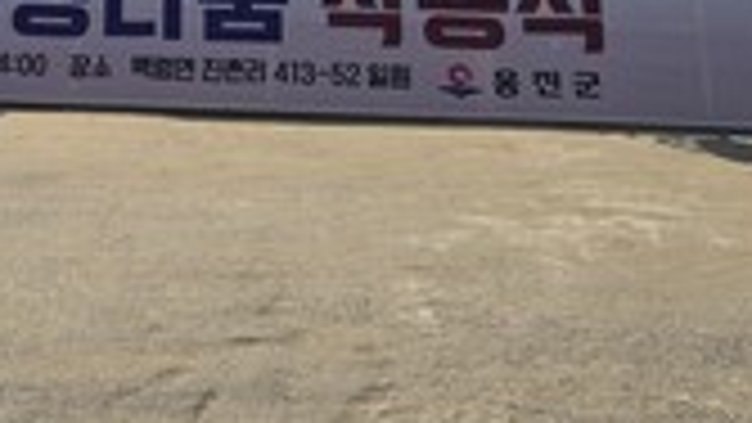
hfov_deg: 23.4
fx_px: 1795
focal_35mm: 90
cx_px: 185
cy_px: -315
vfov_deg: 12.4
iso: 25
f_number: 1.8
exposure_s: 1/5002
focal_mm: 5.4
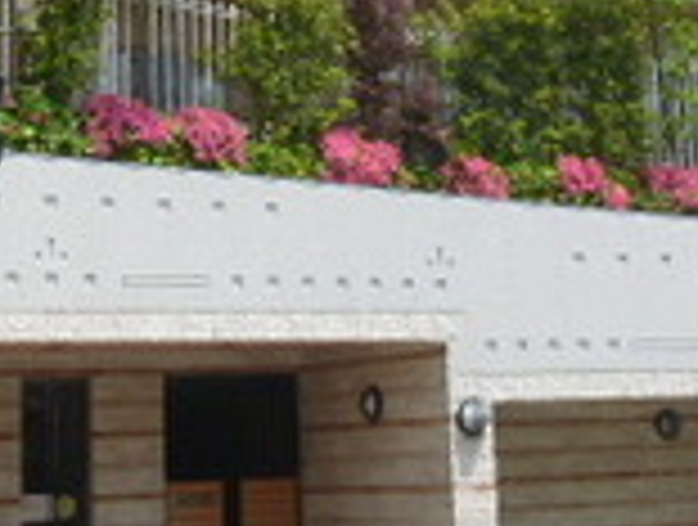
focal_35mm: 112
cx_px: 392
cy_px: -108
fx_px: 2264
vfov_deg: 12.9
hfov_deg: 17.5
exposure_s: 1/500
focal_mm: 5.1
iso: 100
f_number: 5.6
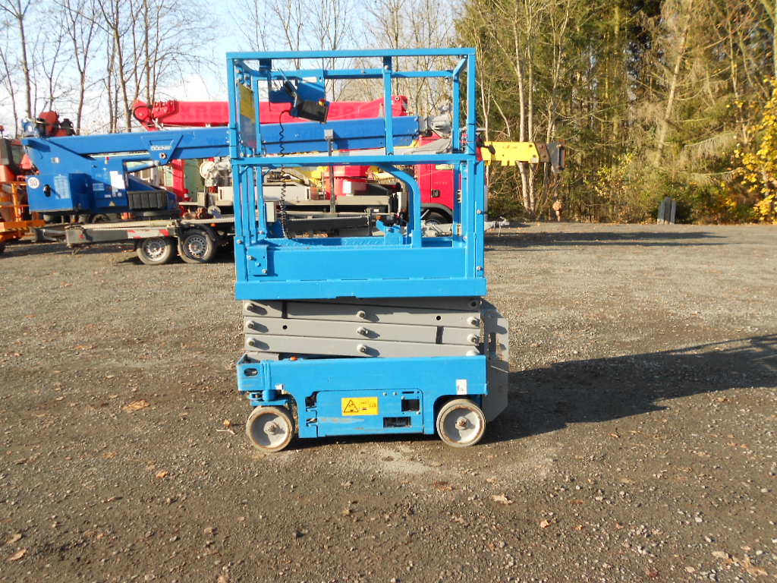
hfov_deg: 61.7
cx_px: 388
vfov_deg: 48.2
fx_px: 651
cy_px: 292
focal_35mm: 29
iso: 80
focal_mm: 5.1
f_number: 3.4
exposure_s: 1/320
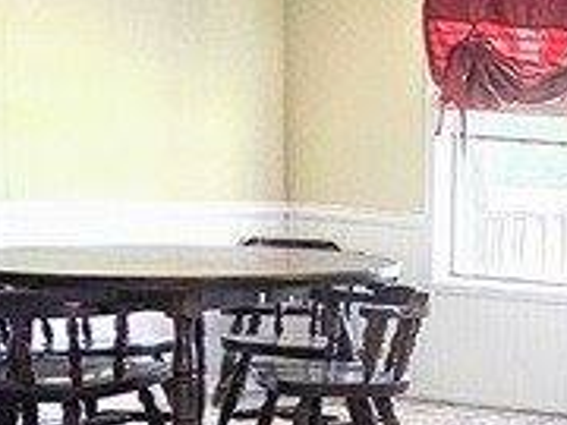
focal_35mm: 74
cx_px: 1238
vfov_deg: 19.8
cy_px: 299
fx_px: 1212
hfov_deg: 16.6
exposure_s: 1/60
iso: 250
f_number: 2.2
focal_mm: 2.2
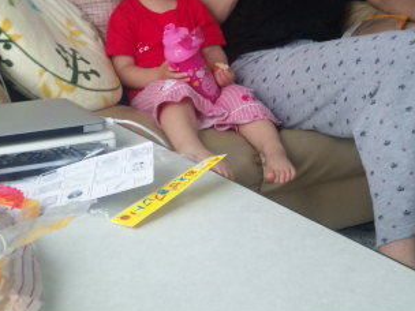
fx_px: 731
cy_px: 20
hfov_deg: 31.5
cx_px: 263
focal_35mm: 61
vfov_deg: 23.3
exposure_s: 1/25
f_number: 2.8
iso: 122
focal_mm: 4.82
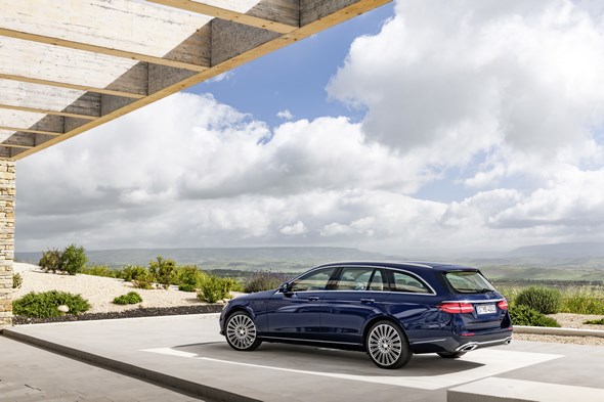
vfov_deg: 33.4
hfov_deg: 48.5
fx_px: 671
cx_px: 302
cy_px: 201
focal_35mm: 40
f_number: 7.1
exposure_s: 1/100
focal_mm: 40
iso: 100
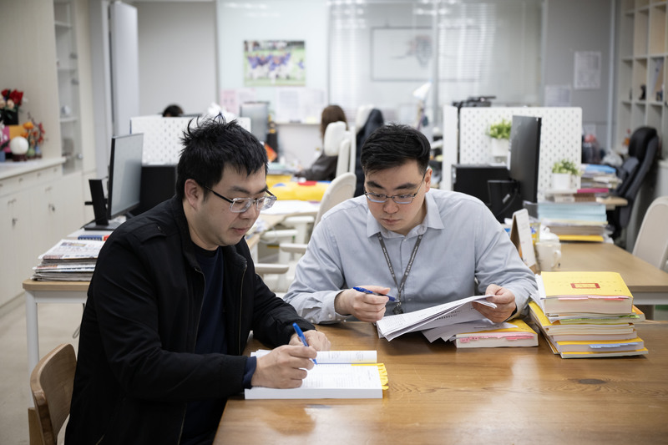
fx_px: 965
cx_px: 334
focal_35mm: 52
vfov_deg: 26.0
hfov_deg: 38.2
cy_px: 222
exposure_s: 1/250
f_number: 3.2
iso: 1250
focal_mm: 52
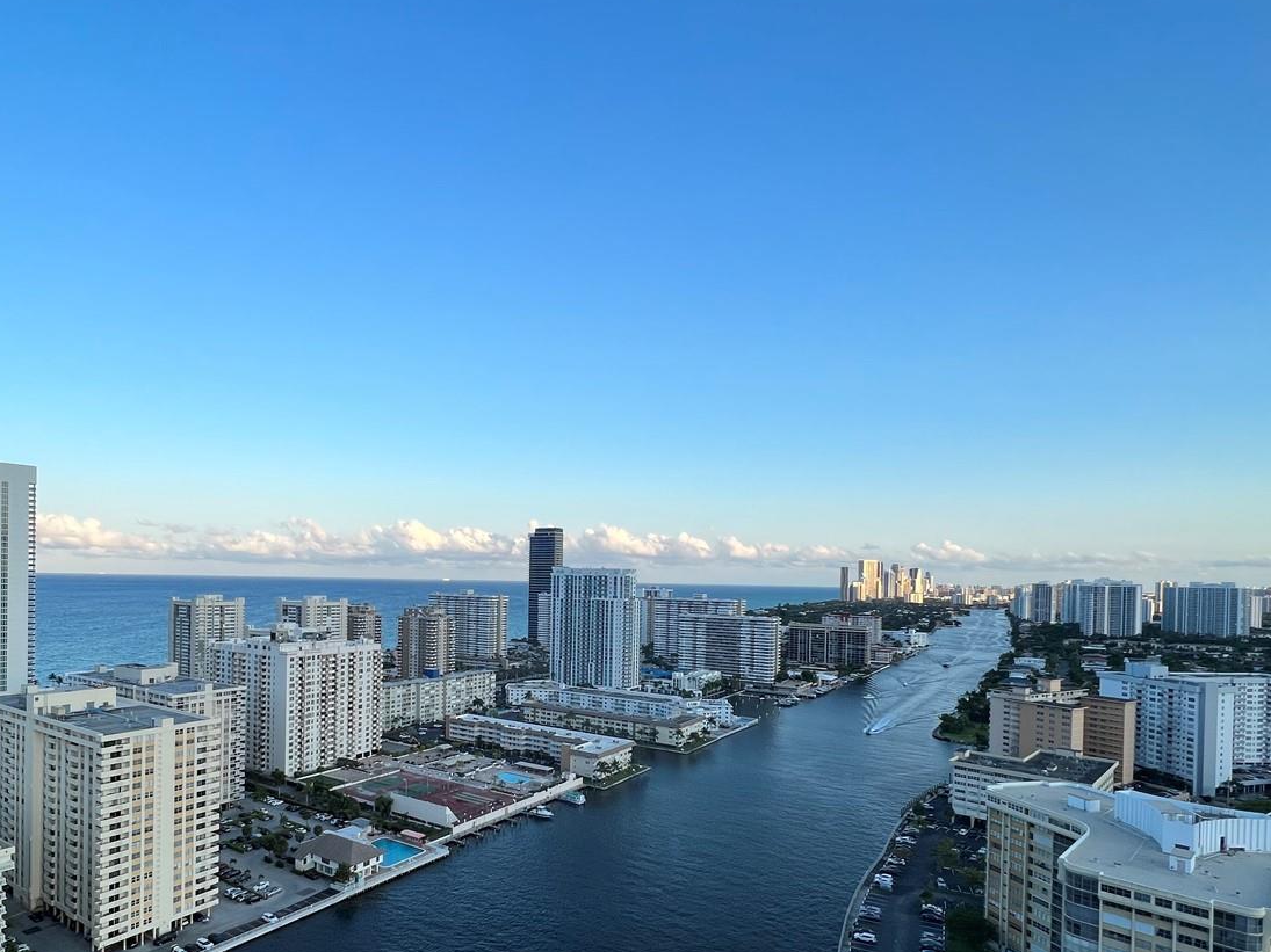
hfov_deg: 83.9
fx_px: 698
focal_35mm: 19
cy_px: 588
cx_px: 529
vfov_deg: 67.7
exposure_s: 1/649
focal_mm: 1.57
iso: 32
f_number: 1.8
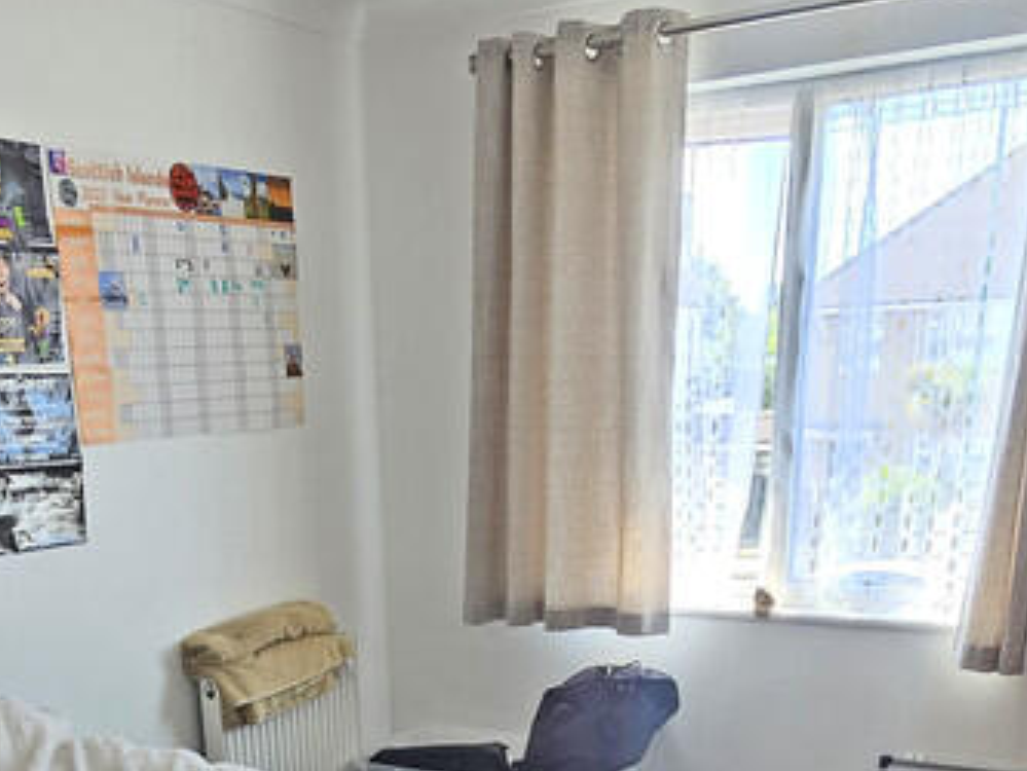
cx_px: 395
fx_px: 1187
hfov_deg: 46.4
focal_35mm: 40
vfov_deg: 31.0
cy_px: 897
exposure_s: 1/100
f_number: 2.2
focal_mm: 2.2
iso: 64
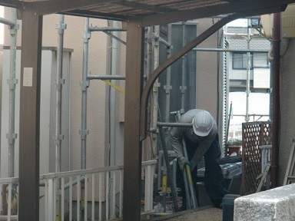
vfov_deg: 13.0
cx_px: 148
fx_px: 972
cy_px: 110
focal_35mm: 114
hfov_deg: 17.3
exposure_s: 1/125
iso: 80
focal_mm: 19.98
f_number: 5.4
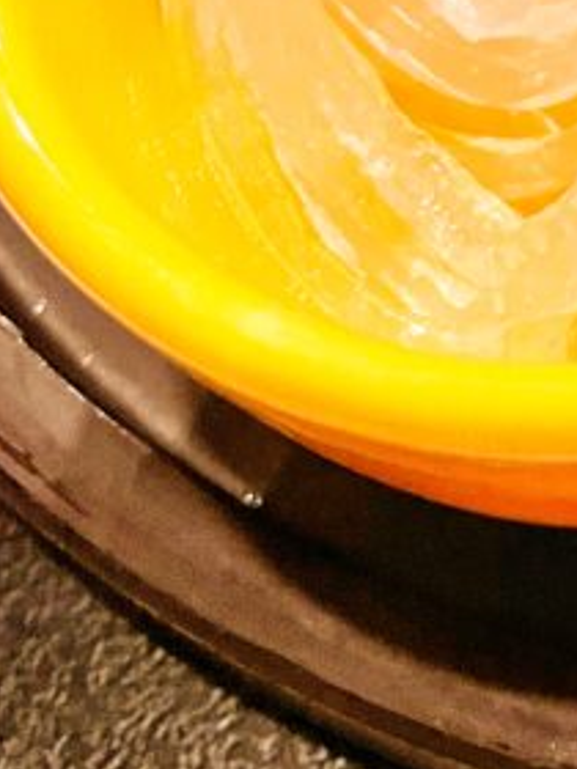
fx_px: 2111
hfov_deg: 14.2
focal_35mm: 95
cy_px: -302
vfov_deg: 18.8
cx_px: 940
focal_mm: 4.2
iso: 500
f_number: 1.6
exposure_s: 1/33
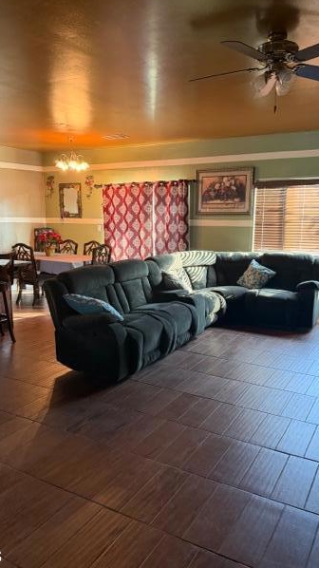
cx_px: 168
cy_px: 279
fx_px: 421
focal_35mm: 28
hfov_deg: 41.4
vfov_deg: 67.9
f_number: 1.78
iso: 640
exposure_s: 1/60
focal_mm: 6.76
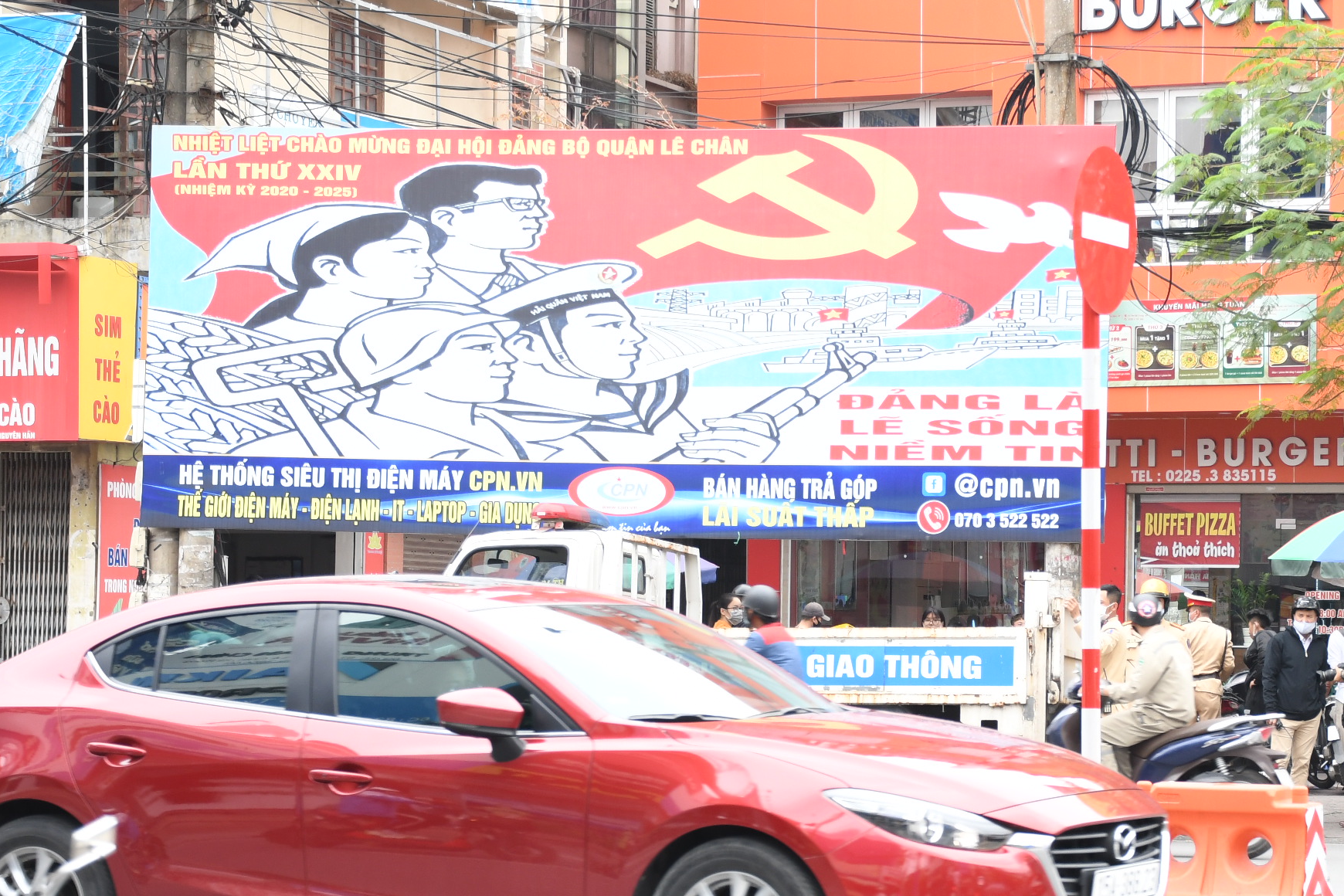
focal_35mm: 96
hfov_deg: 21.1
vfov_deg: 14.2
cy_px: 519
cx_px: 973
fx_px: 3584
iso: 400
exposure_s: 1/200
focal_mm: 40
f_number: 6.3
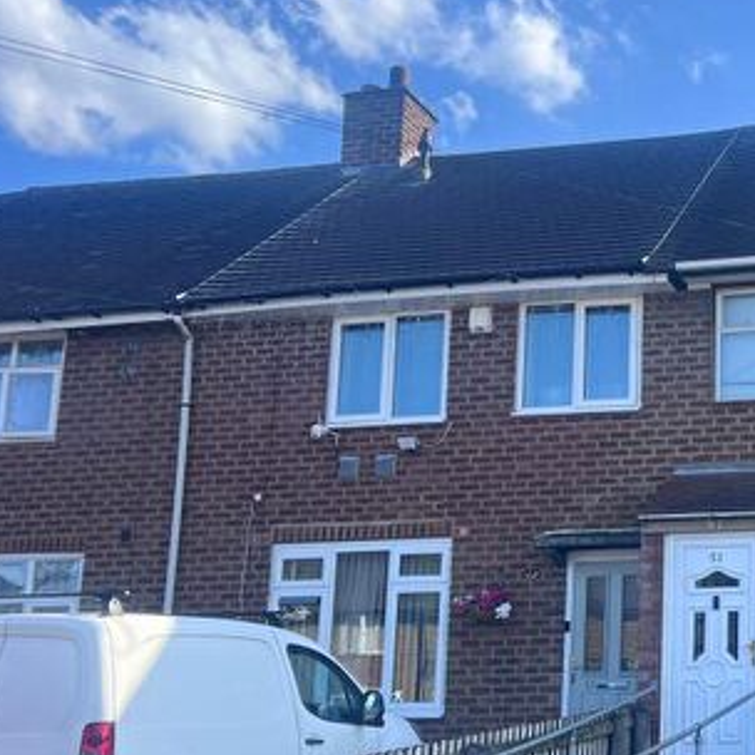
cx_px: 852
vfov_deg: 32.1
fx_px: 1308
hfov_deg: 28.8
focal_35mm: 53
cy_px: 458
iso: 50
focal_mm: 5.7
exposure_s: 1/1808
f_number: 1.5
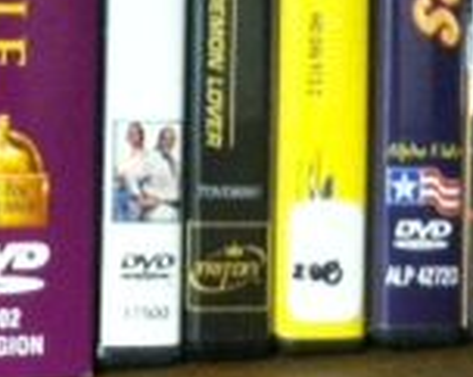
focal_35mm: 144
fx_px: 2012
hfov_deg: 13.2
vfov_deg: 10.4
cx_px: -31
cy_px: -162
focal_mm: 3.85
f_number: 2.8
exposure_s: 1/15
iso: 400
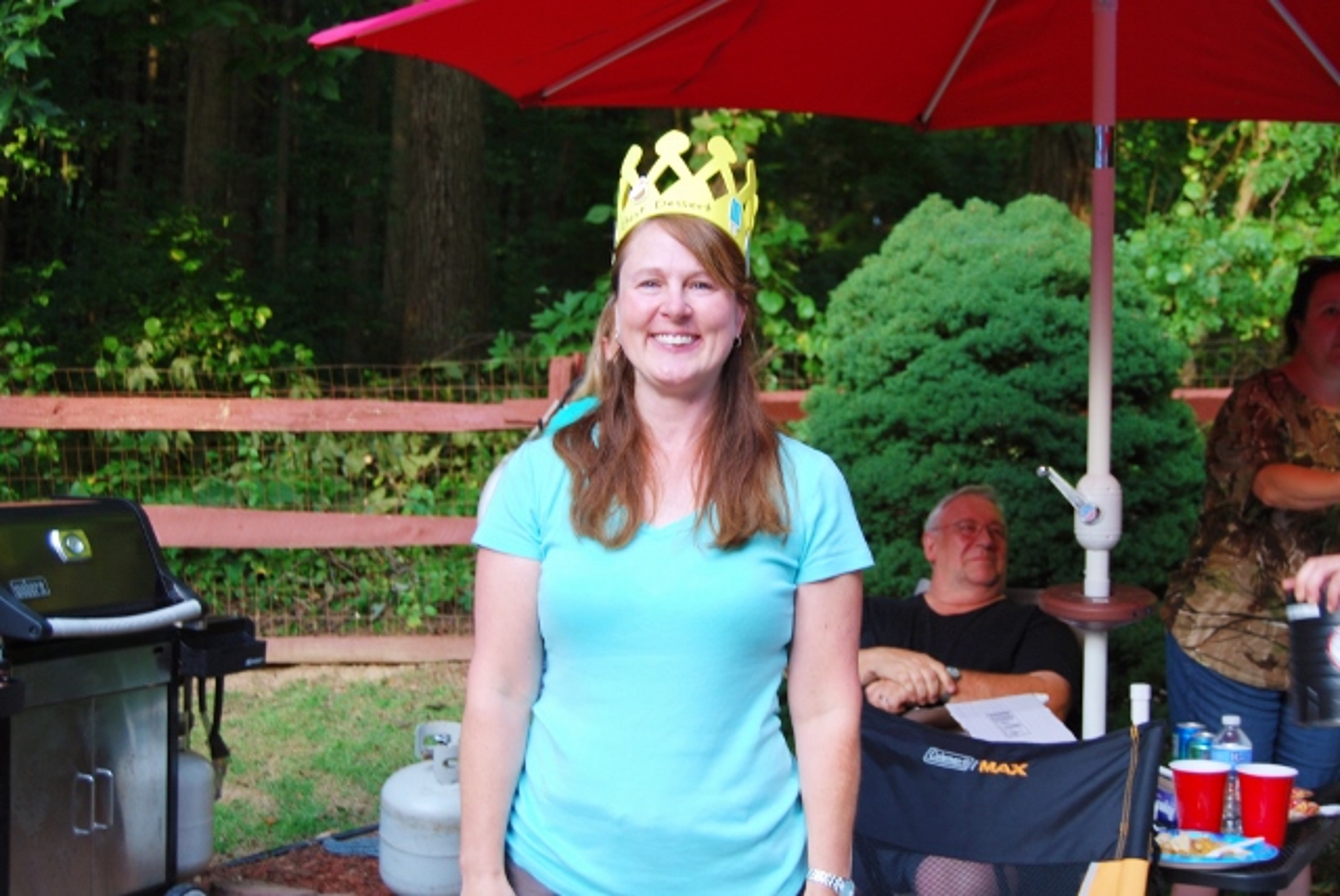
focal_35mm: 57
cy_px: 448
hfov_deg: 35.0
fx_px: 2124
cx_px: 670
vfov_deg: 23.8
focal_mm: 38
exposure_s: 1/50
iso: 200
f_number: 4.8
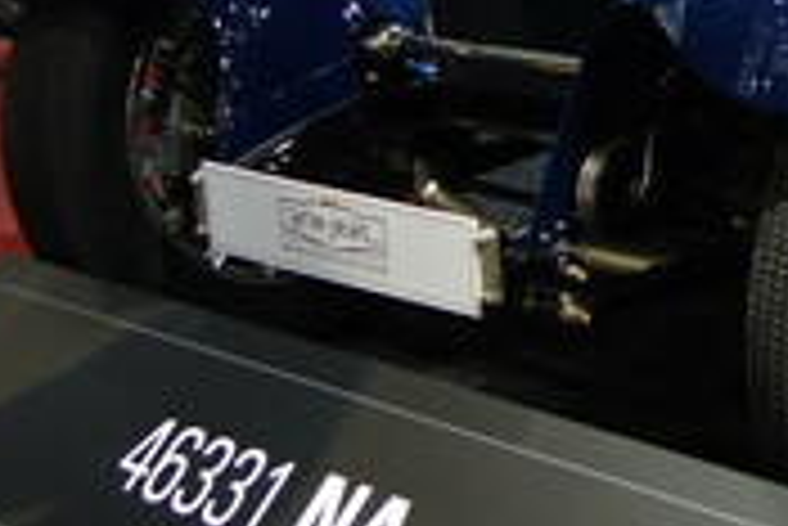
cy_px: -9
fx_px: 2103
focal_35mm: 96
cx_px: 1009
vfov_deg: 14.0
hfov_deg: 19.6
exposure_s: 1/30
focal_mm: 10.4
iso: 200
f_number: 1.8
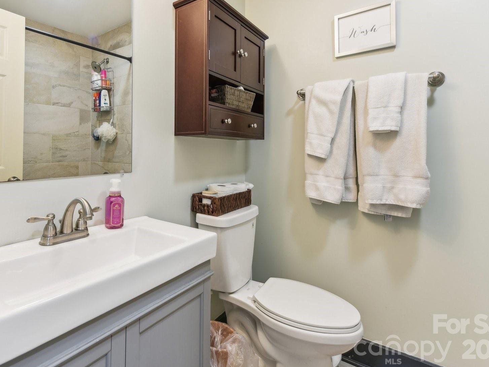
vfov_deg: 68.0
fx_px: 268
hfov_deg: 83.8
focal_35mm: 19
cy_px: 147
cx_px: 199
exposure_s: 1/4
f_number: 8
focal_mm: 14
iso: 200
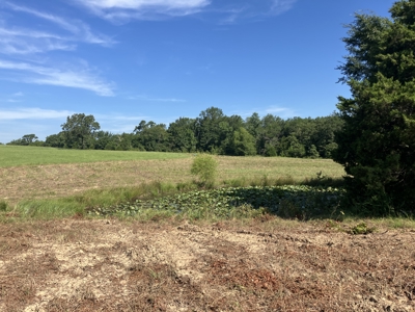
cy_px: 156
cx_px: 208
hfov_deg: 63.4
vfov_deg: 49.7
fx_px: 336
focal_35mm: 28
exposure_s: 1/1621
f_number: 1.8
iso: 32
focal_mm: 3.99
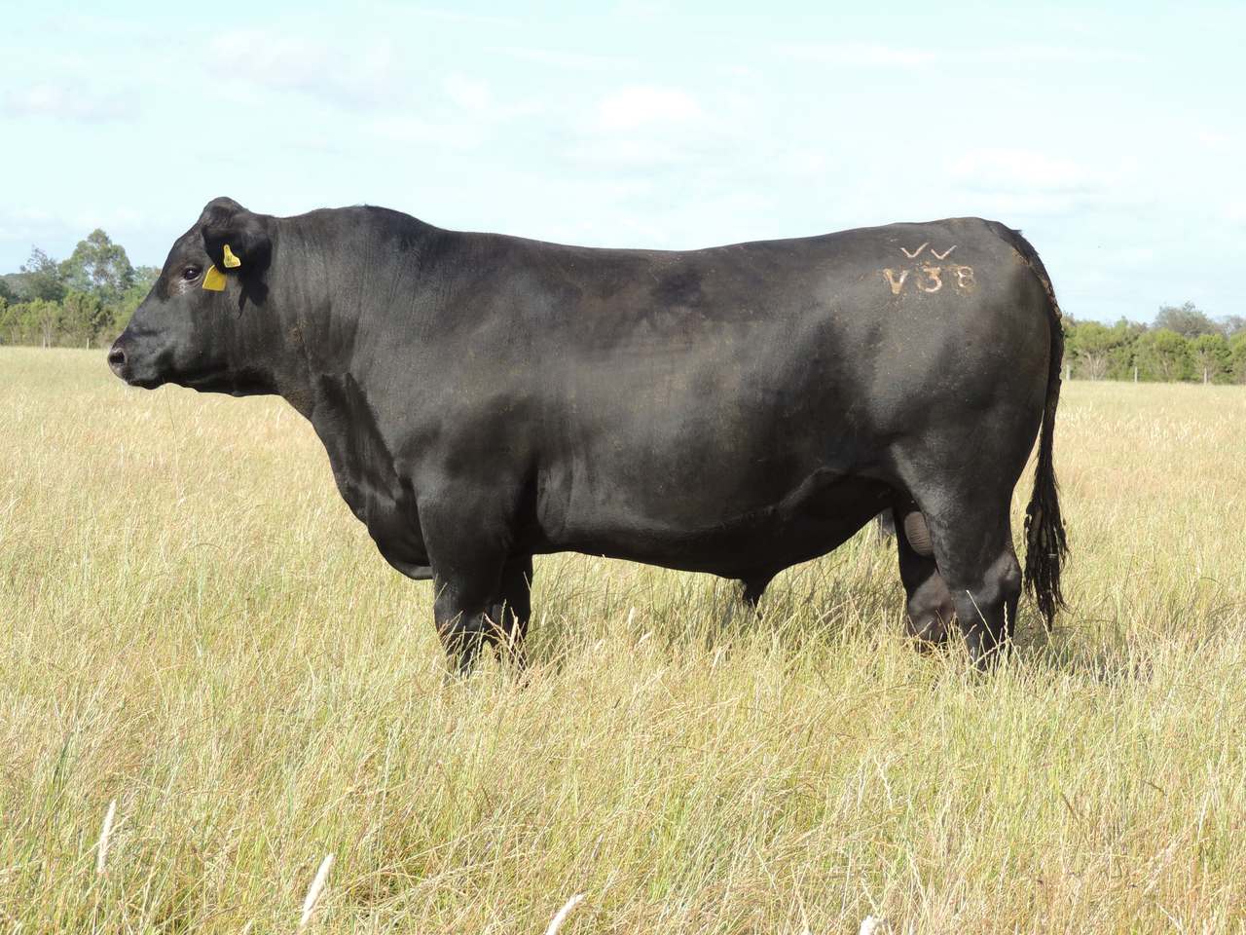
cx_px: 623
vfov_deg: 14.8
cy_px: 468
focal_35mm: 100
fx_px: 3599
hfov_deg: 19.6
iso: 100
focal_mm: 17.8
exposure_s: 1/320
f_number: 4.1
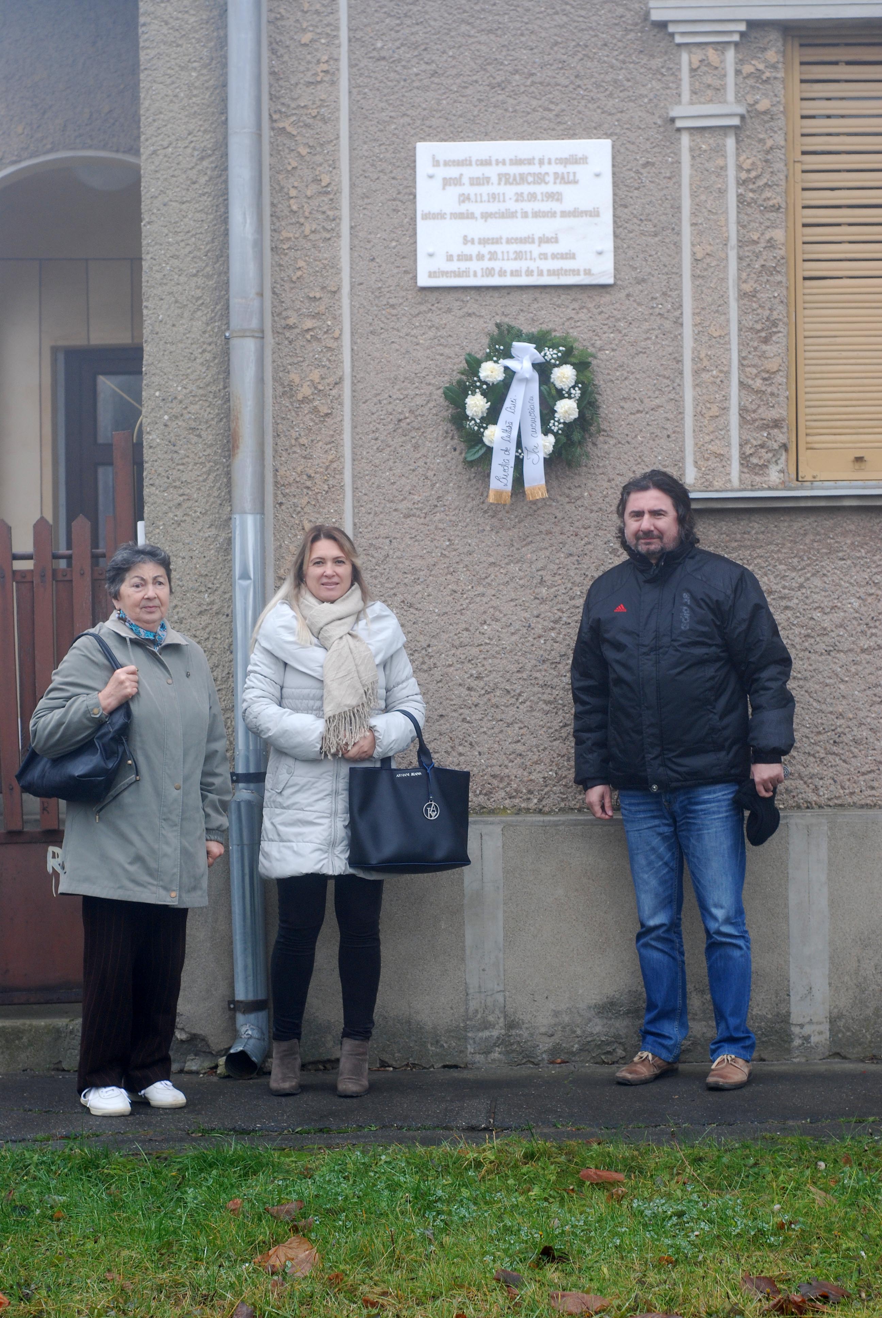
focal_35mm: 75
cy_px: 659
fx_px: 2748
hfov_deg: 18.2
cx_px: 441
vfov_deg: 27.0
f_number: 5.6
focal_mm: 50
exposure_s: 1/125
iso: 200
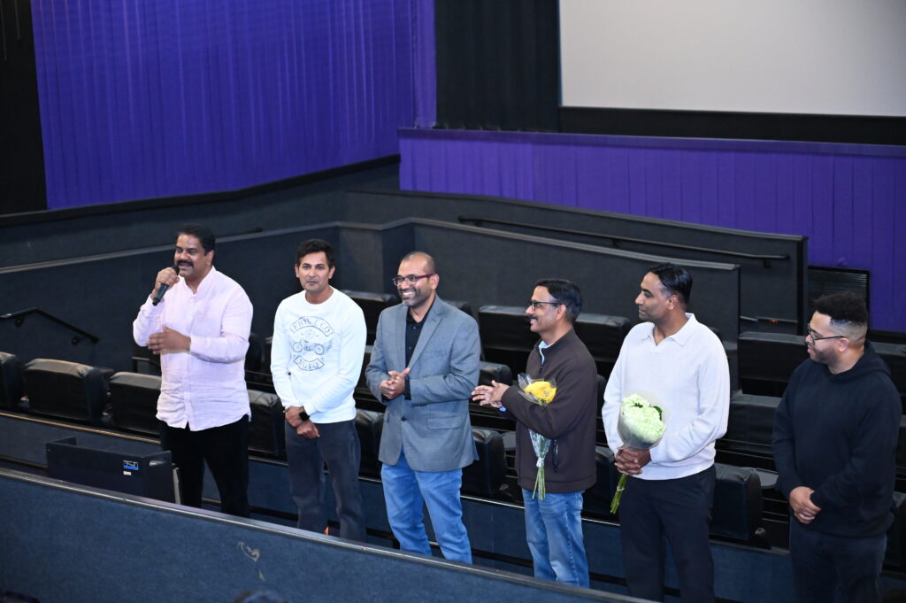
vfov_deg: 19.4
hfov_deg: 28.9
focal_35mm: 70
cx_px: 453
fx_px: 1760
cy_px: 302
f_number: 4
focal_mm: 70
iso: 10000
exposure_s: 1/60
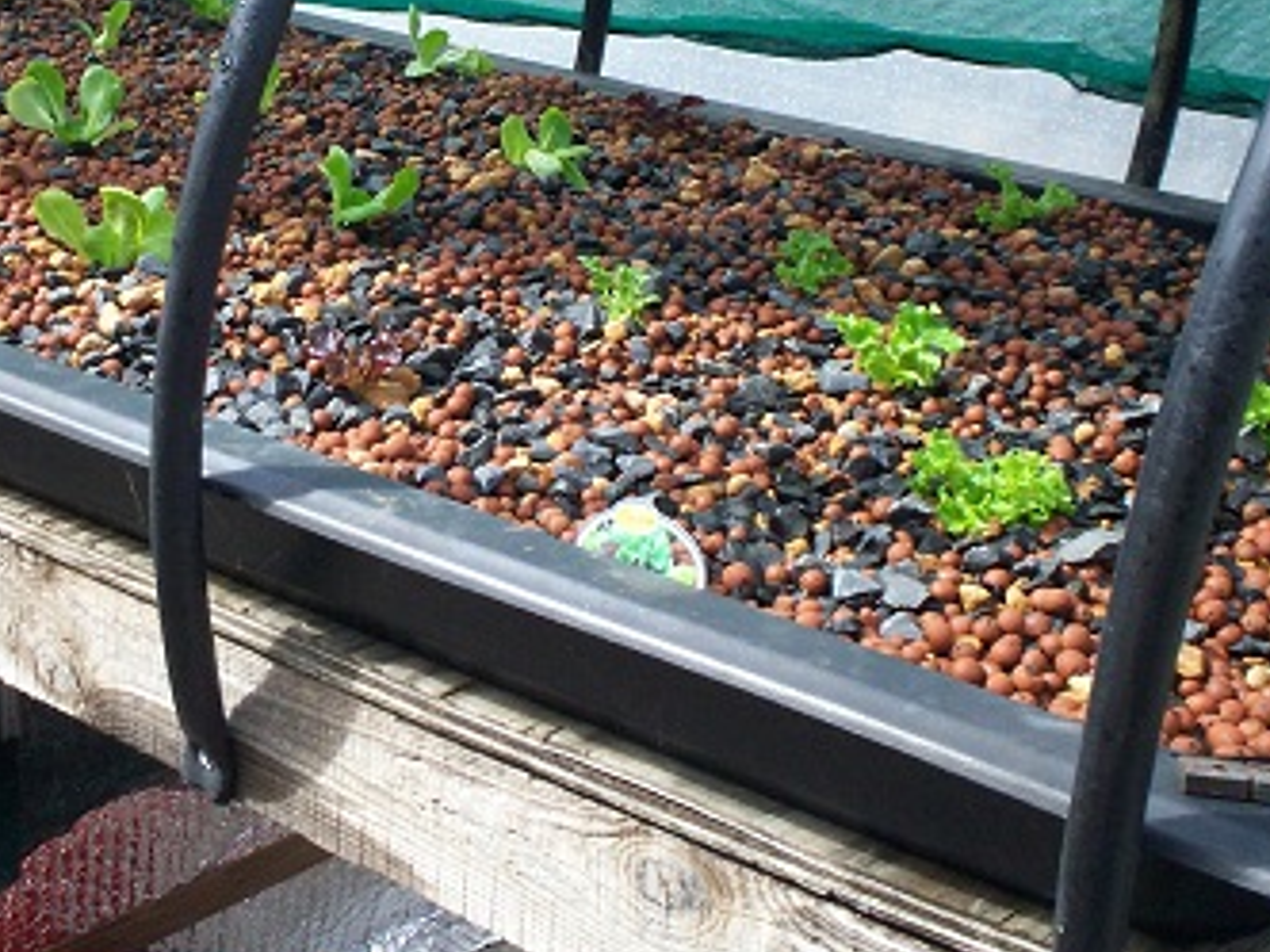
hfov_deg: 29.6
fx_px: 2385
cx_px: 394
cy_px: 203
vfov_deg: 22.3
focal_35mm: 65
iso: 100
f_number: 4.5
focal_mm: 5.9
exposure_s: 1/202
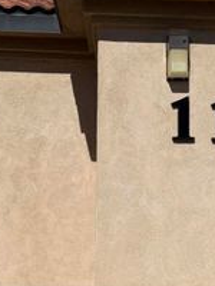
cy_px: 204
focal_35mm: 80
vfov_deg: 24.2
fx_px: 663
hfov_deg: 18.2
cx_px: 176
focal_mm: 6.76
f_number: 1.78
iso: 80
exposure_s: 1/14286
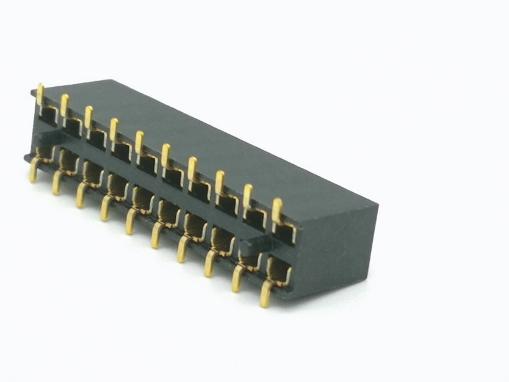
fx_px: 1927
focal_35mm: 131
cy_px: 191
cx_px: 254
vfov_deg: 11.3
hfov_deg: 15.0
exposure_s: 1/144
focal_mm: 3.95
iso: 50
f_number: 1.6
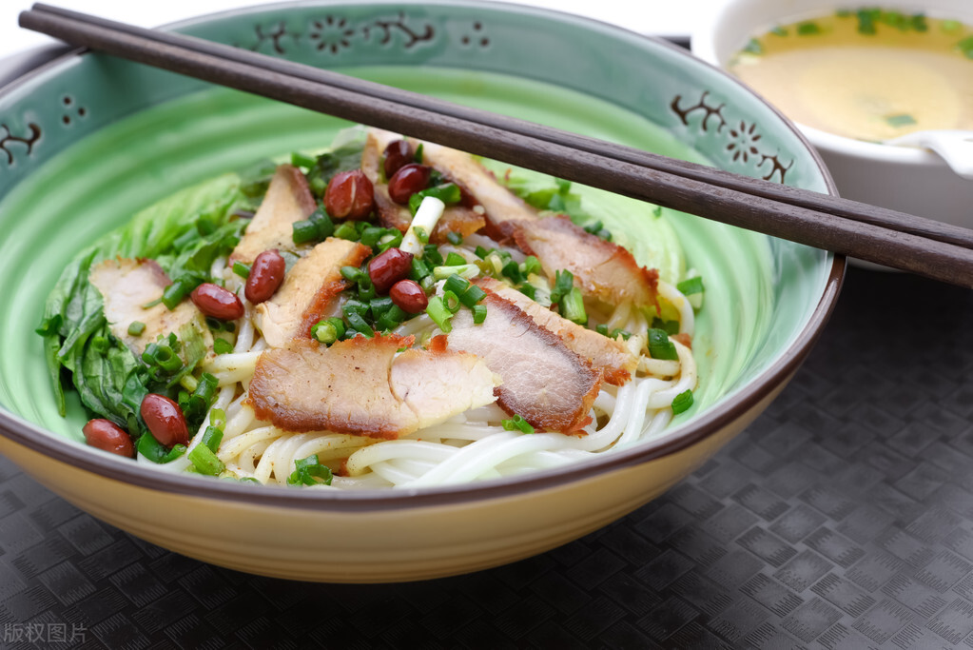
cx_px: 486
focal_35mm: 60
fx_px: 1622
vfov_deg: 22.6
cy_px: 325
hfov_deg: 33.4
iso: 400
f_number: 10
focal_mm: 60
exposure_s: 1/500
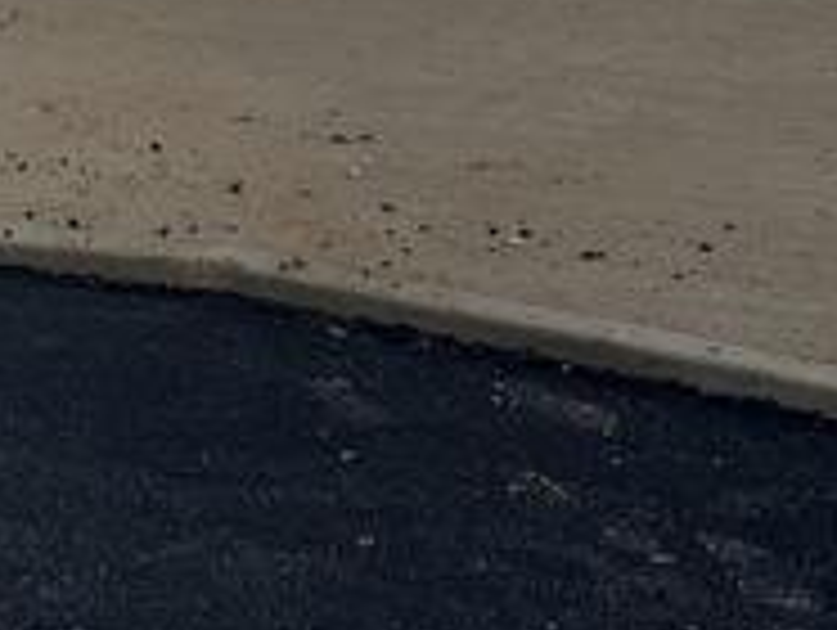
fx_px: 3462
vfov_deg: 9.1
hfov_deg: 13.3
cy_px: -1004
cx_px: -266
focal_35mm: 143
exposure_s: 1/2208
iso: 50
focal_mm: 5.7
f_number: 1.5
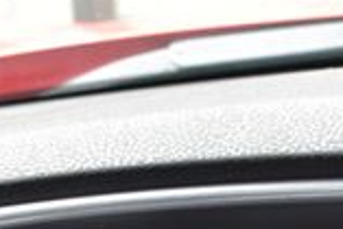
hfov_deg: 11.9
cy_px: 449
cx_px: 330
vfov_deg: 7.7
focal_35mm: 171
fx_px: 1631
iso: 400
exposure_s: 1/15
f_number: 6.3
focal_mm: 28
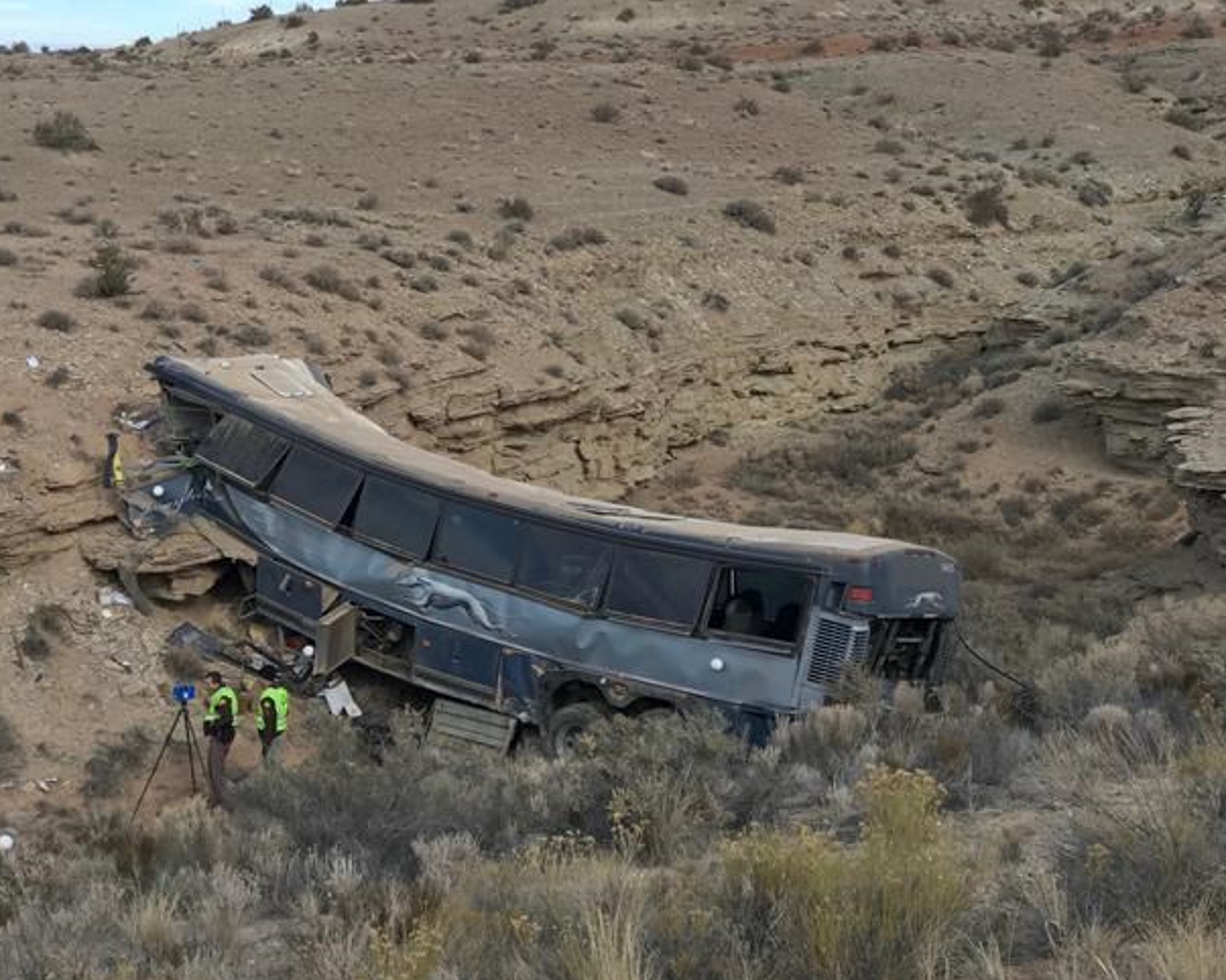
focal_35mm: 60
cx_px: 590
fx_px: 2176
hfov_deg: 31.5
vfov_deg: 25.4
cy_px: 494
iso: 20
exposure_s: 1/344
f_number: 2.8
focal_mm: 6.6
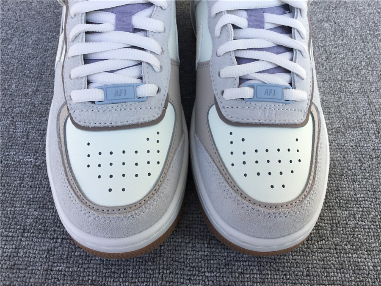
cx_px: 190
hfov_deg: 58.4
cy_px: 143
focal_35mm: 31
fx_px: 341
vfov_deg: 45.4
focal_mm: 3.3
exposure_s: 1/418
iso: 25
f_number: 2.4
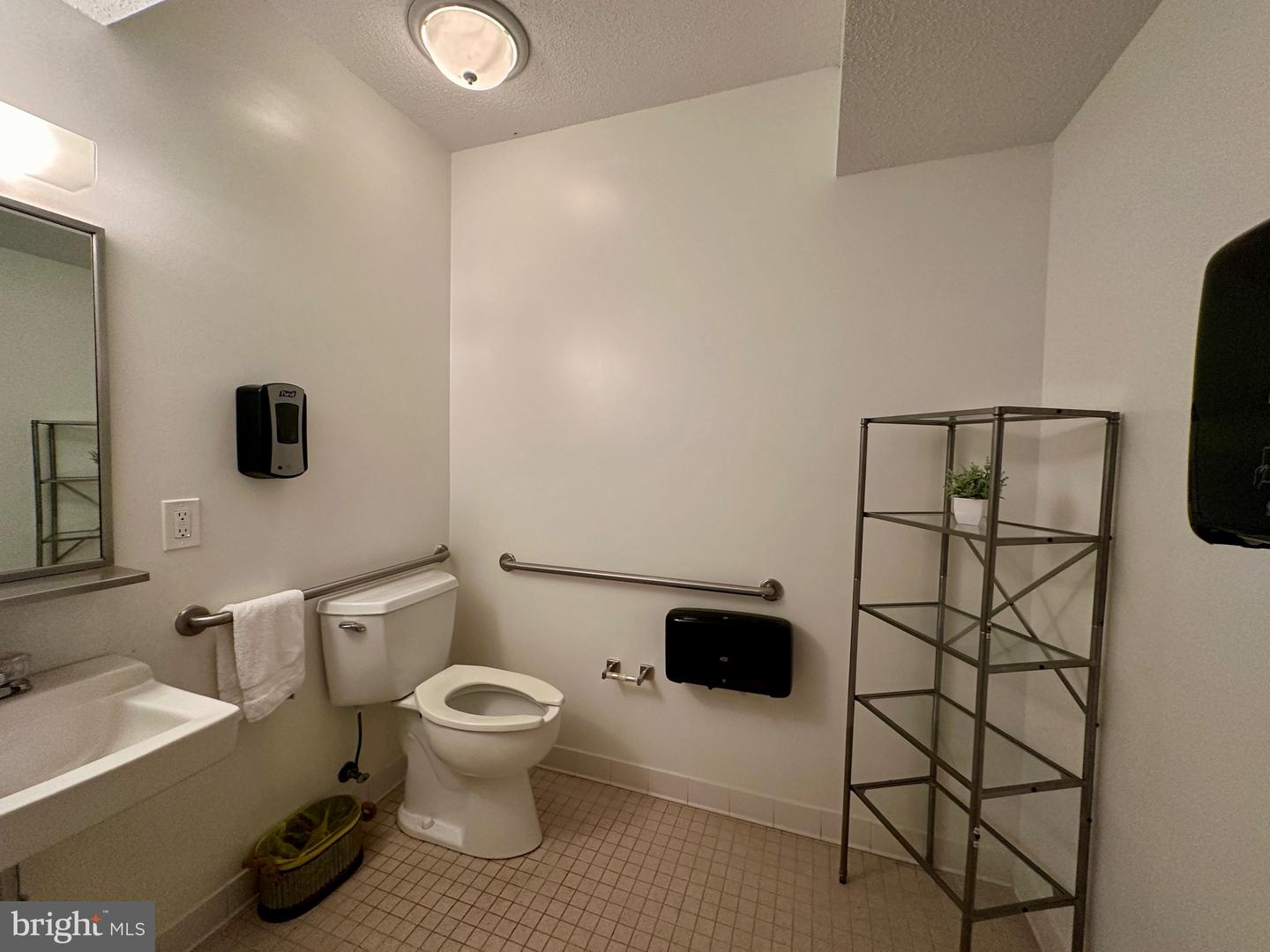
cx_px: 635
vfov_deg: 85.7
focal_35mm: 14
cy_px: 476
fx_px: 514
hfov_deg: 102.1
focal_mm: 2.22
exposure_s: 1/120
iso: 320
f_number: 2.2
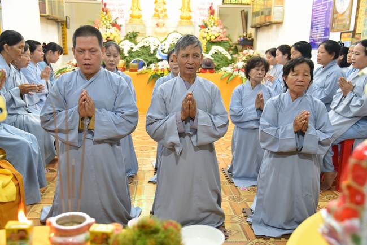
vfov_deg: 33.4
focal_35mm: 40
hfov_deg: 48.4
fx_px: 408
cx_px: 184
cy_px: 122
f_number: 4
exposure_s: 1/60
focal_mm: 40
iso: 1250
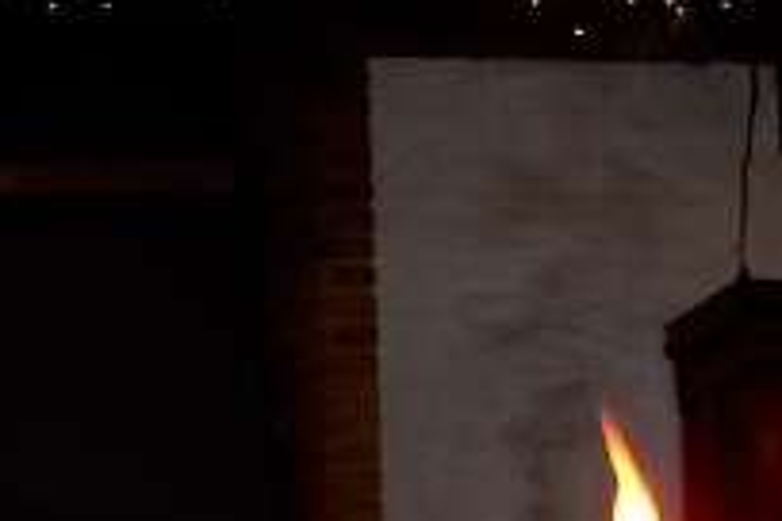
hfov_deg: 17.9
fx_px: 2454
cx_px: 96
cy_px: 854
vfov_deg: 11.5
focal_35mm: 113
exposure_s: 1/50
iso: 64
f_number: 2.8
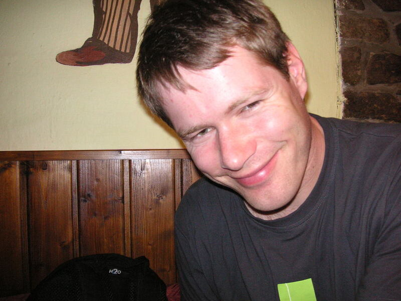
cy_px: 150
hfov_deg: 50.1
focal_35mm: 37
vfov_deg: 38.7
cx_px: 200
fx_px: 429
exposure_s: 1/45
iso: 160
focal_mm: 6.1
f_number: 2.8
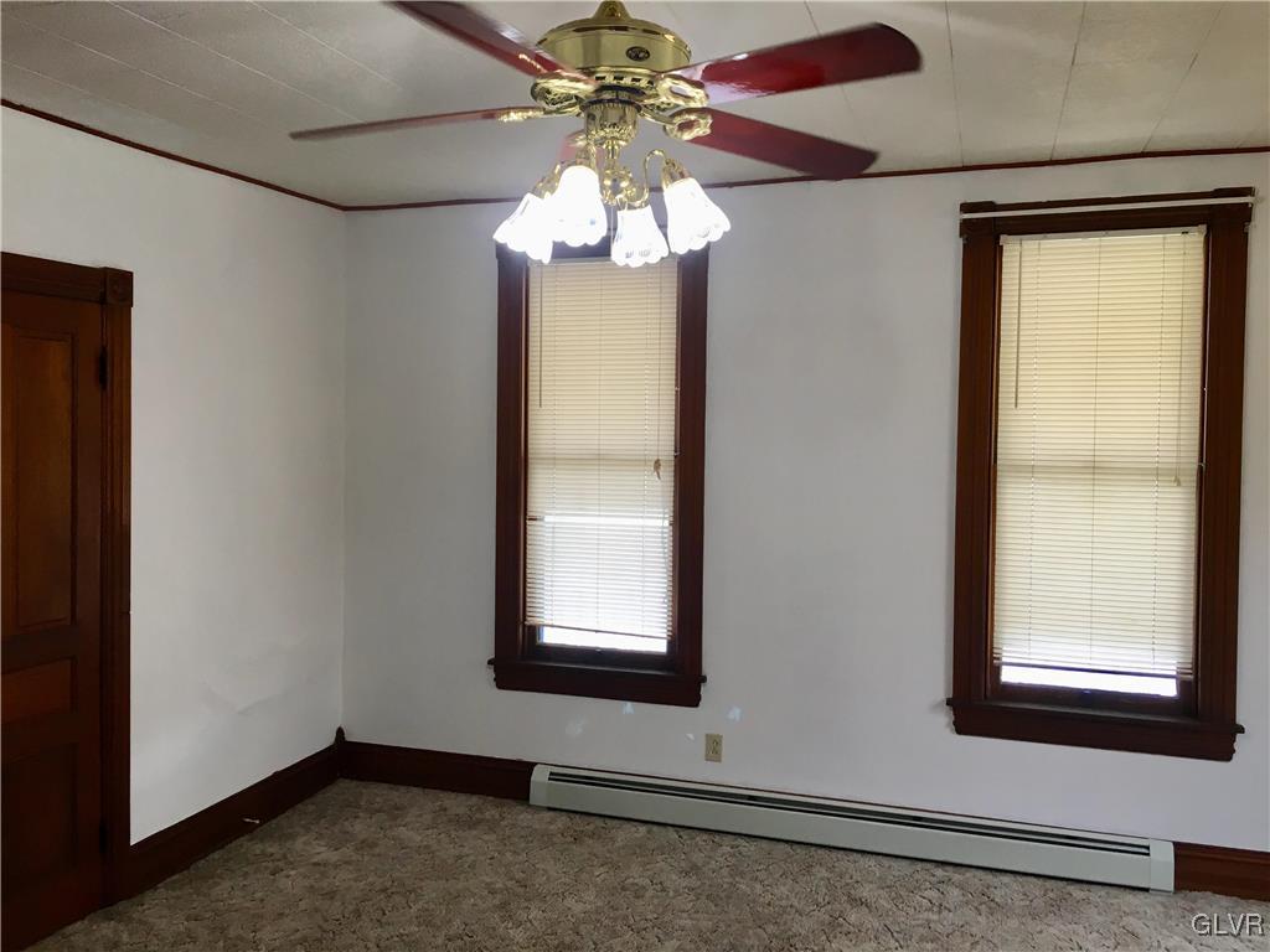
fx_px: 1064
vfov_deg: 48.2
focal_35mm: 29
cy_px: 476
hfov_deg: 61.7
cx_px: 635
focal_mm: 4.15
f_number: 2.2
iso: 32
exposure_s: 1/40
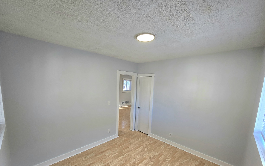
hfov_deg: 105.3
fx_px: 101
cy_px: 98
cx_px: 131
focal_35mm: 14
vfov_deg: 78.0
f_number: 2.2
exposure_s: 1/60.2
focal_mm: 2.2
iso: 80
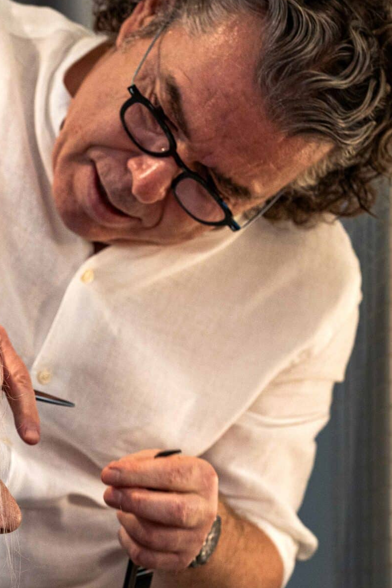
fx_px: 3004
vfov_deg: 11.2
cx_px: -27
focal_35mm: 184
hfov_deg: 7.4
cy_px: 406
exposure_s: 1/200
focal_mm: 85
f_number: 4.5
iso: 1250
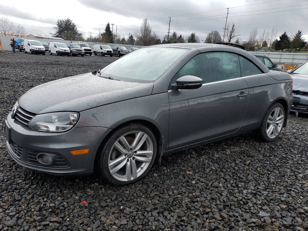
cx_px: 154
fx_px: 231
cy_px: 116
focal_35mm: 26
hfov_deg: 67.3
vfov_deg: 53.1
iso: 50
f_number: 1.5
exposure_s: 1/2000
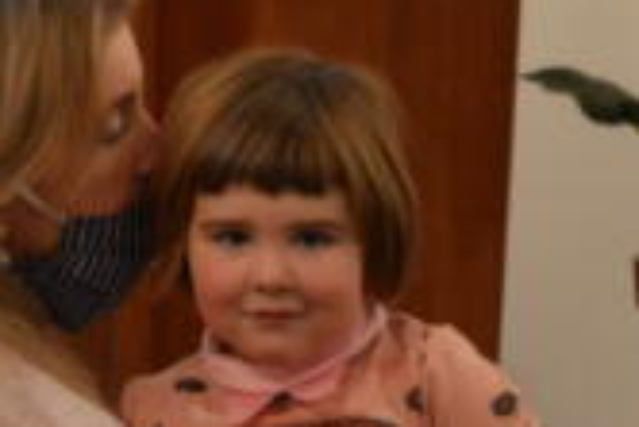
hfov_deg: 4.3
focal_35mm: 474
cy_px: 225
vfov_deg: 2.9
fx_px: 8412
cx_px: 219
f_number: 5.6
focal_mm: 105
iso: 1600
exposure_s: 1/25
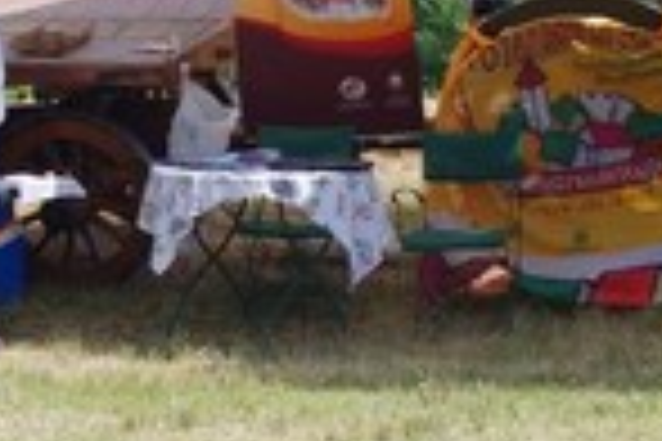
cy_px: 70
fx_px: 6872
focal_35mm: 374
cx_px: 162
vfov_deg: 3.7
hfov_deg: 5.5
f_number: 7.1
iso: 200
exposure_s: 1/250
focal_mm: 73
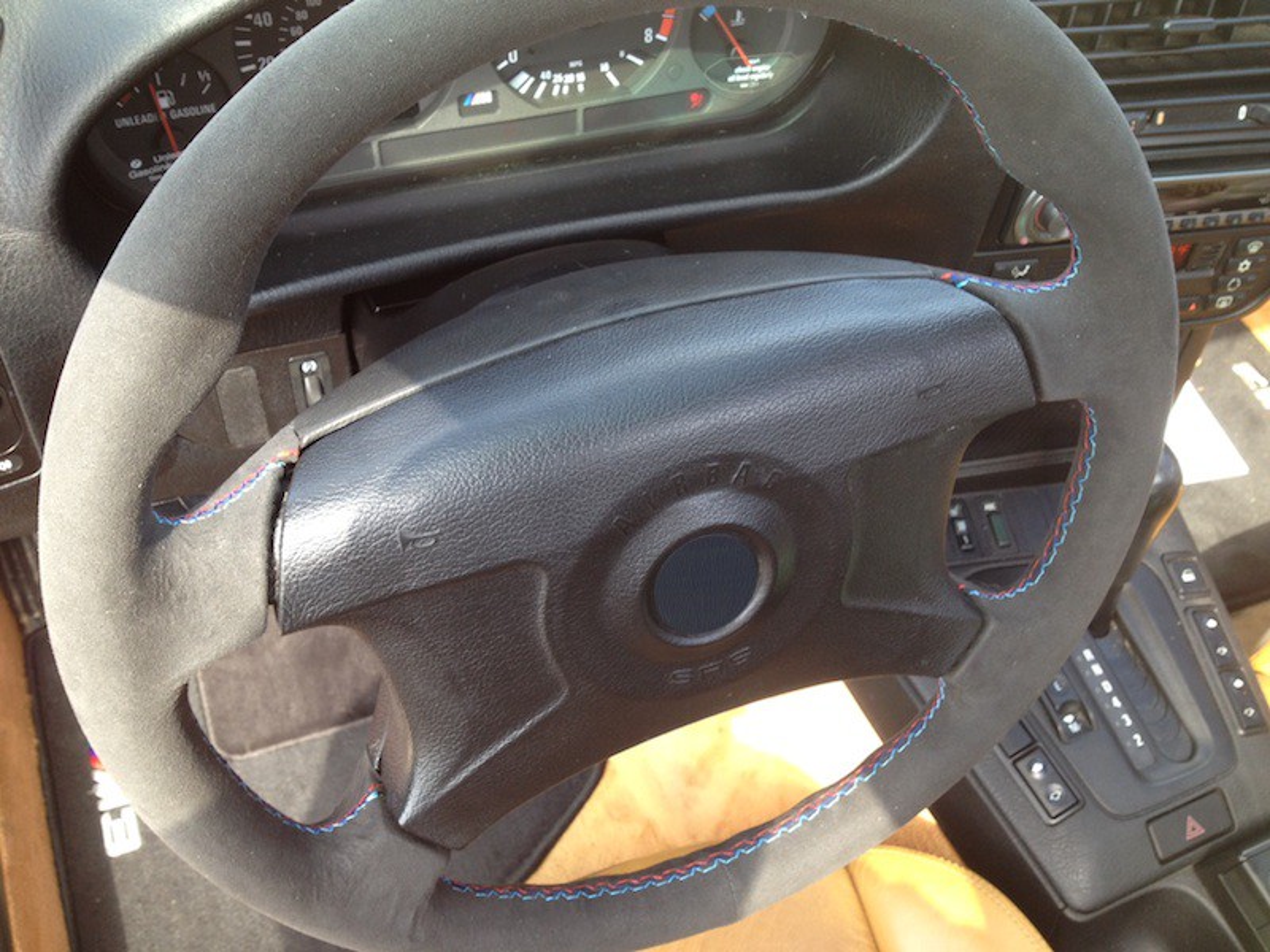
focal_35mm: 35
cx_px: 635
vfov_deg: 40.7
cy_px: 476
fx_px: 1284
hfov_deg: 52.6
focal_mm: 4.28
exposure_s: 1/60
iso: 64
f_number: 2.4
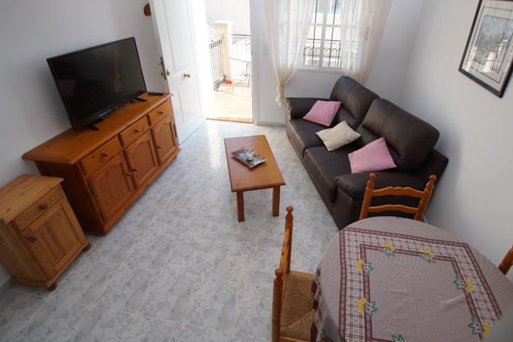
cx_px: 277
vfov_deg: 67.2
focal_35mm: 18
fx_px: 256
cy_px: 152
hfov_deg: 89.8
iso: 200
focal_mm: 10
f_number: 4
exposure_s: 1/160
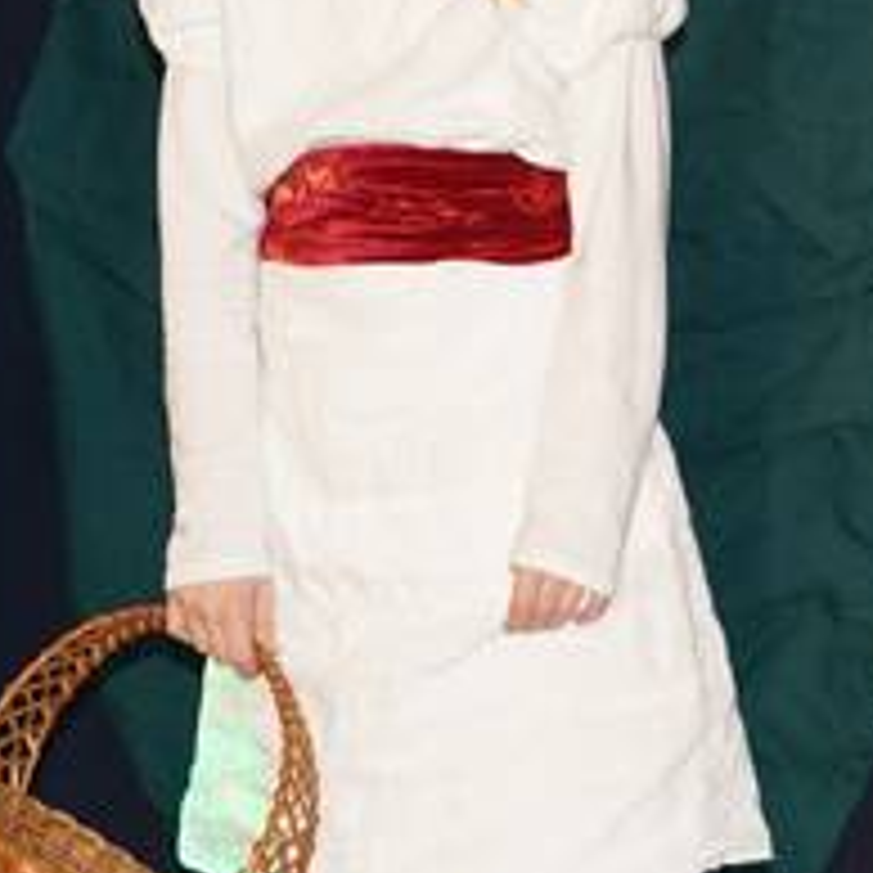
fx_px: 6563
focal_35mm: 230
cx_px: -4
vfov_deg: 7.6
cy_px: 407
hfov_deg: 7.6
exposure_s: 1/80
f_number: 5.6
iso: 800
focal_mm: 50
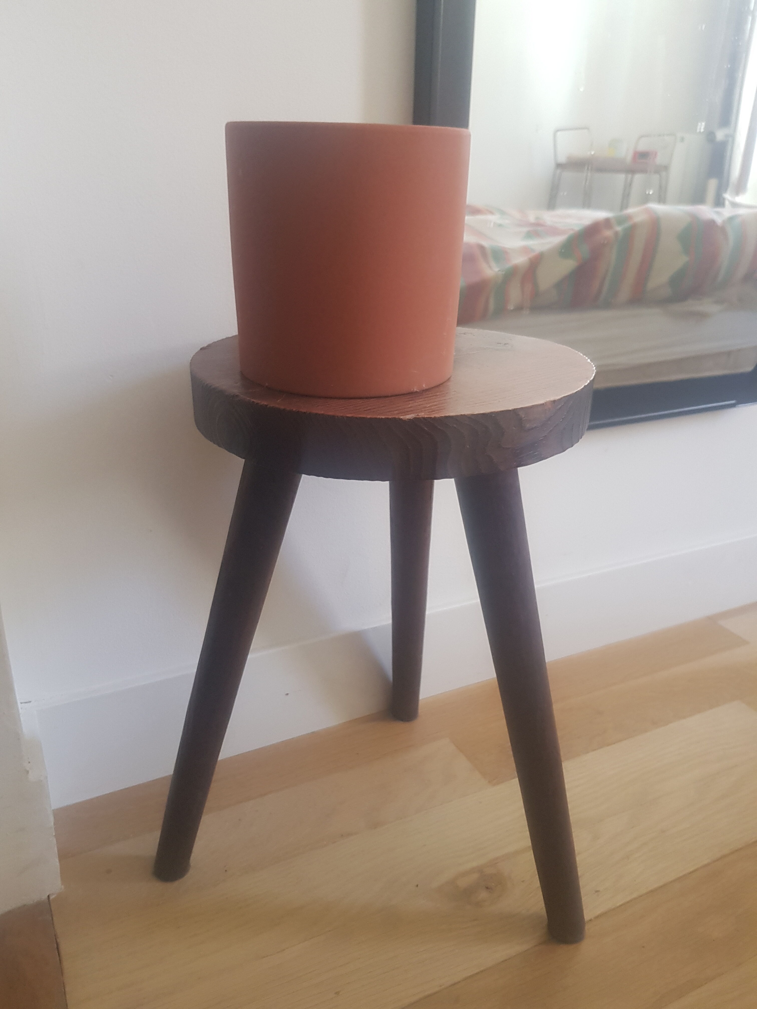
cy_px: 504
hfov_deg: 53.1
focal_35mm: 26
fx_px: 758
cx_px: 378
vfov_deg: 67.3
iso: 200
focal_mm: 4.2
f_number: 1.7
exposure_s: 1/33
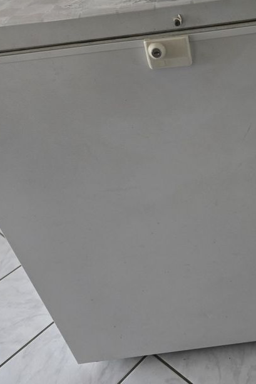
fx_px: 416
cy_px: 179
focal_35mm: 39
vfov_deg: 49.5
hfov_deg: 32.4
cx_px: 234
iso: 1250
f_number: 1.8
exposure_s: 1/60
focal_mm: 5.4
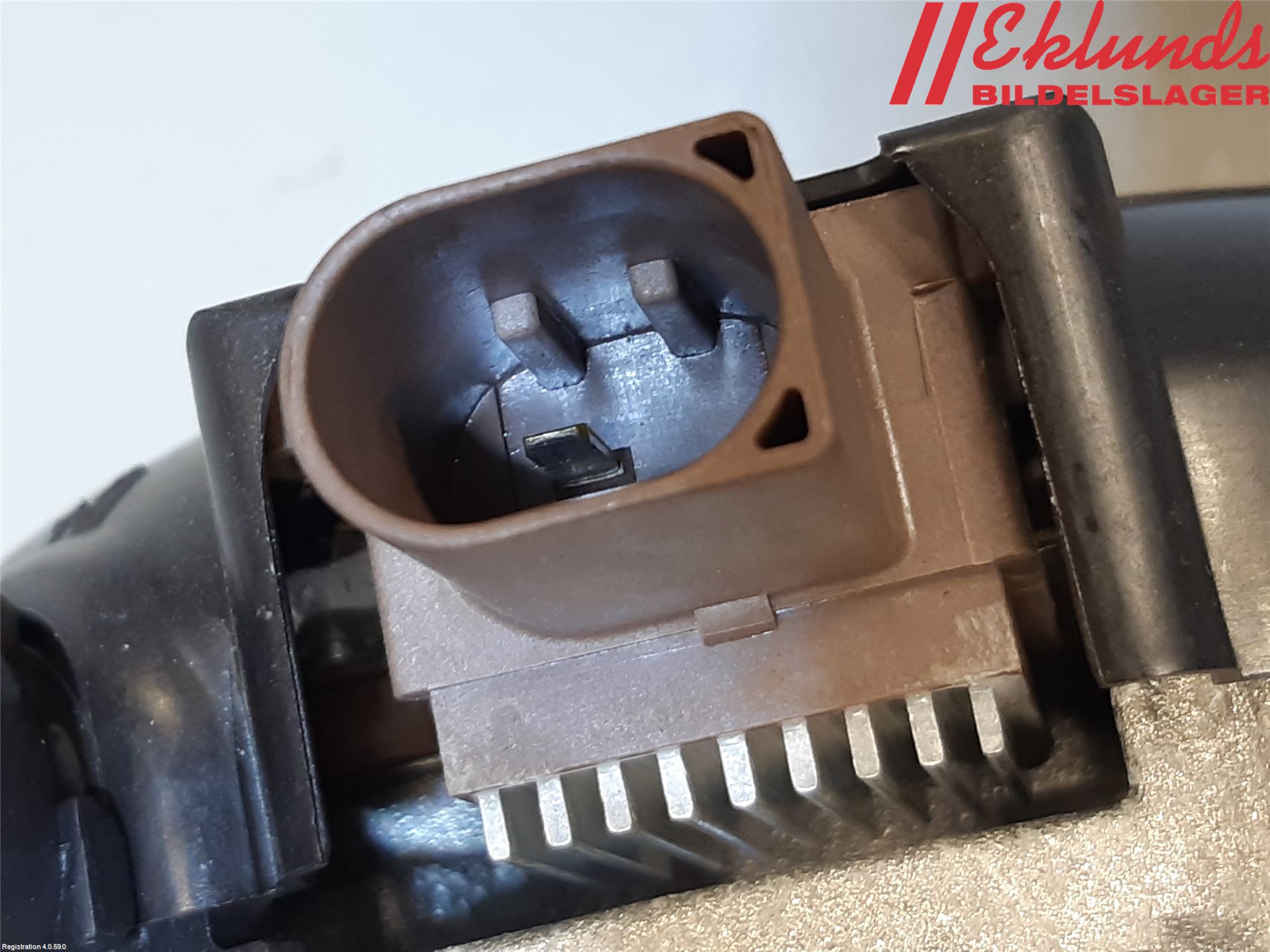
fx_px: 954
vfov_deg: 53.1
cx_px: 635
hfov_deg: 67.3
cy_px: 476
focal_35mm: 26
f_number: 1.7
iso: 100
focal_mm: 3.93
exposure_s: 1/50
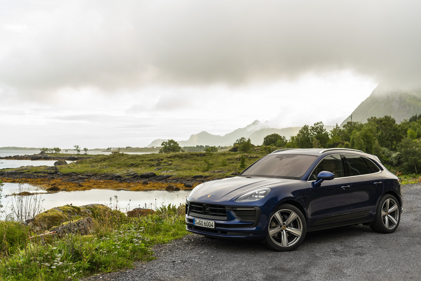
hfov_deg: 46.4
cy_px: 140
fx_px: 491
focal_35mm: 42
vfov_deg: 31.9
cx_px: 210
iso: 64
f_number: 5
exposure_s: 1/40
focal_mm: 42
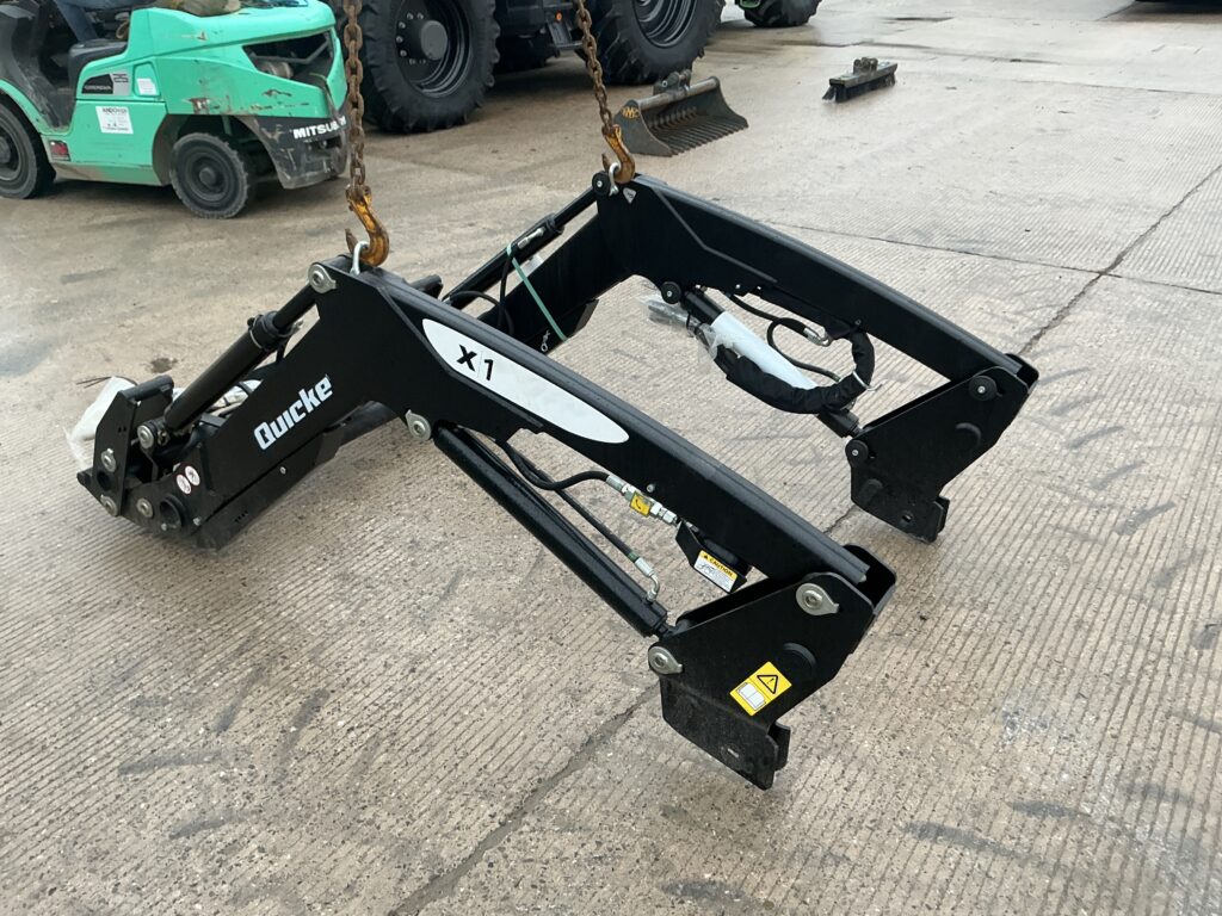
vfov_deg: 49.7
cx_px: 611
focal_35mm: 28
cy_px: 458
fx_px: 988
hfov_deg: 63.4
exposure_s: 1/122
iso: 64
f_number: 1.8
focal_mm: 3
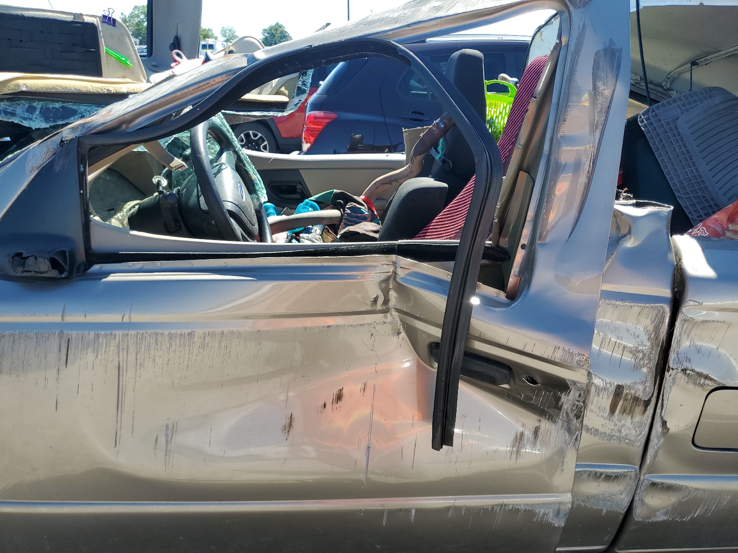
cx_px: 369
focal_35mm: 26
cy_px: 276
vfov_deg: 53.1
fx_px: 554
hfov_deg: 67.3
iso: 50
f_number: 1.5
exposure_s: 1/1111
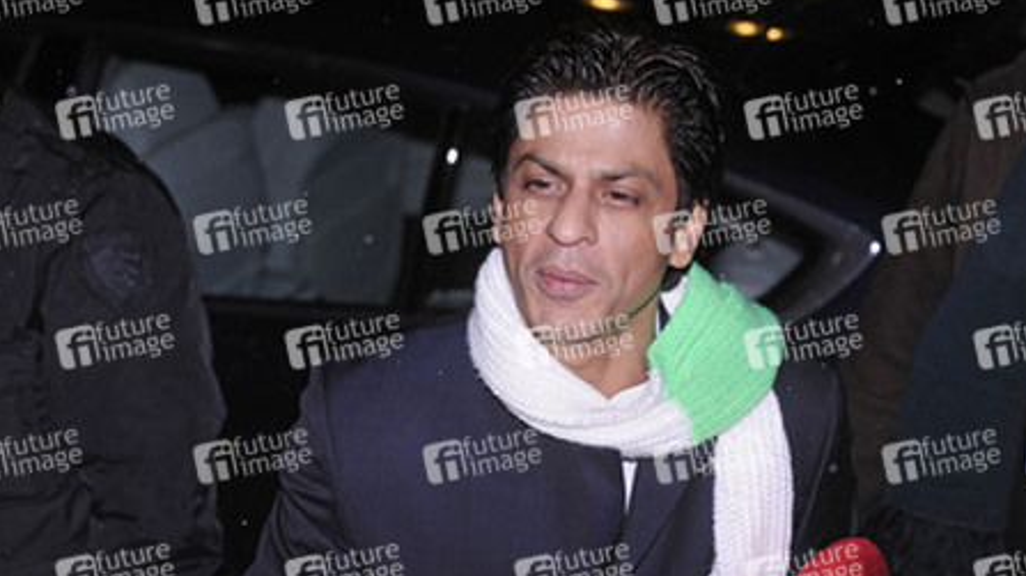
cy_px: 285
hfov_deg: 28.6
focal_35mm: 74
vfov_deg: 16.3
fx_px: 2012
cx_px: 513
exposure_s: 1/200
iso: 1250
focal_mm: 70
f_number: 6.3
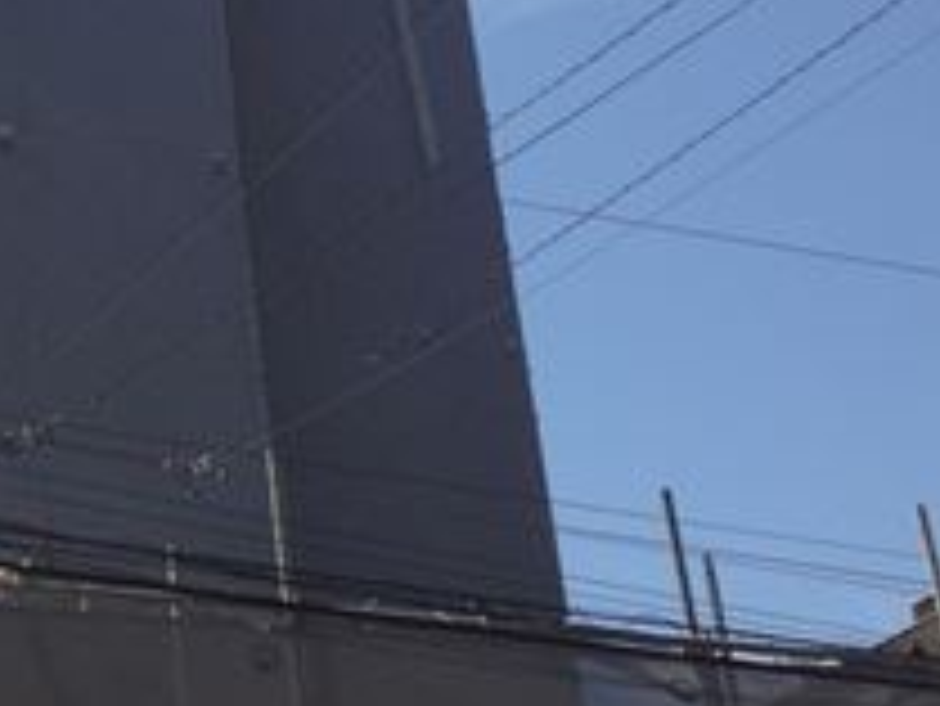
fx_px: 2744
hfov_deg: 18.3
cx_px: -234
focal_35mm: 101
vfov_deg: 14.5
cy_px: 36
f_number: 2.4
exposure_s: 1/1550
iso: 50
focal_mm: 4.12
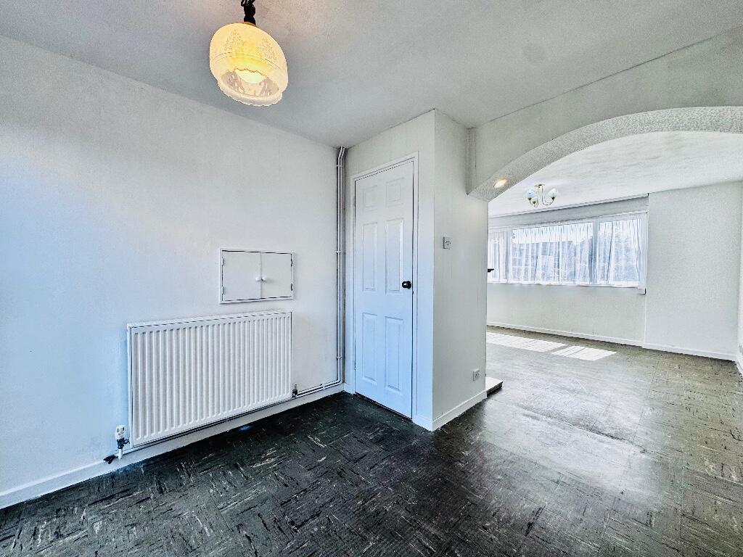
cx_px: 372
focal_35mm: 14
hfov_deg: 102.1
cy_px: 278
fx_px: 300
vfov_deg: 85.7
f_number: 2.2
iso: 40
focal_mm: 2.22
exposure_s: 1/230
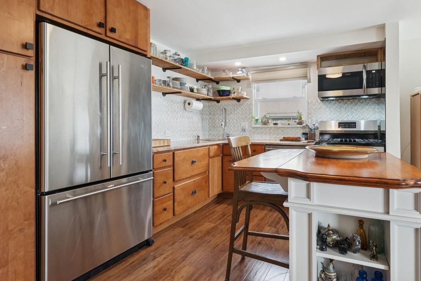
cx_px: 232
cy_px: 132
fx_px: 234
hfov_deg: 83.7
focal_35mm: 20
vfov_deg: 61.9
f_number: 14
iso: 640
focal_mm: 15
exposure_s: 1/20
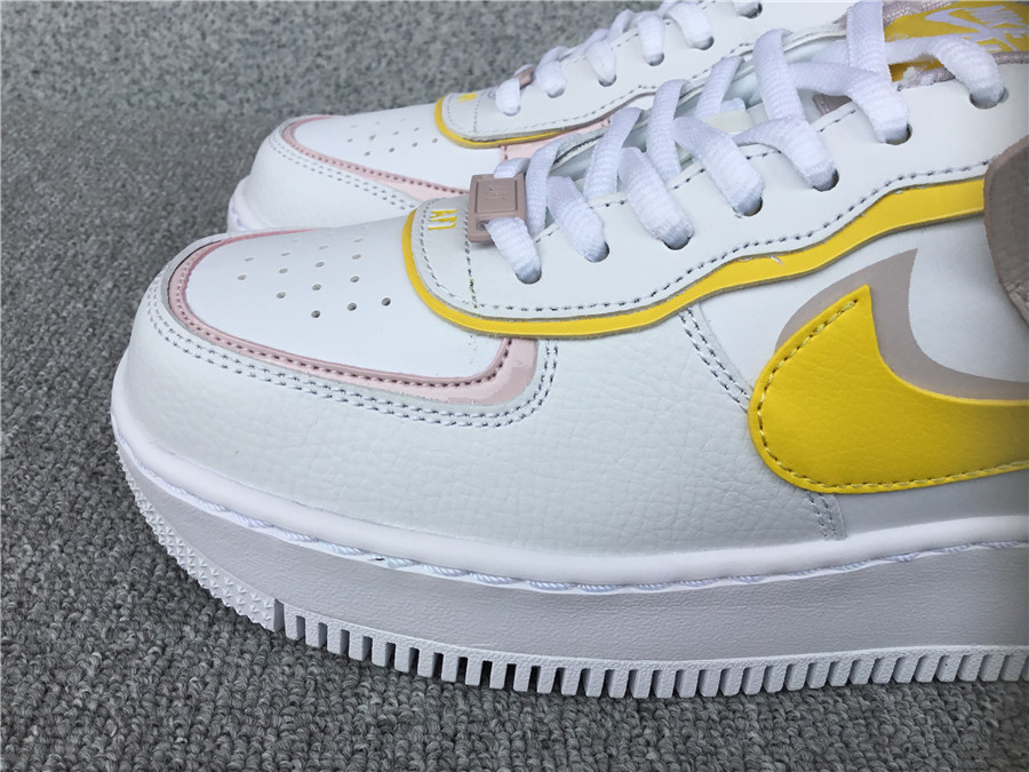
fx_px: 922
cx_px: 514
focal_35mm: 31
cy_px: 386
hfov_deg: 58.4
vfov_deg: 45.4
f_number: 2.4
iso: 25
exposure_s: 1/679
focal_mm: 3.3
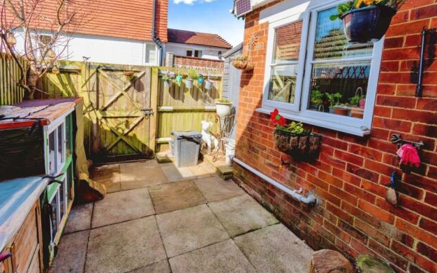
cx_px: 214
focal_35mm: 16
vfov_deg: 71.2
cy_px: 130
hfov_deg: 97.8
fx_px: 191
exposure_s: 1/640
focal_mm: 10
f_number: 7.1
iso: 200
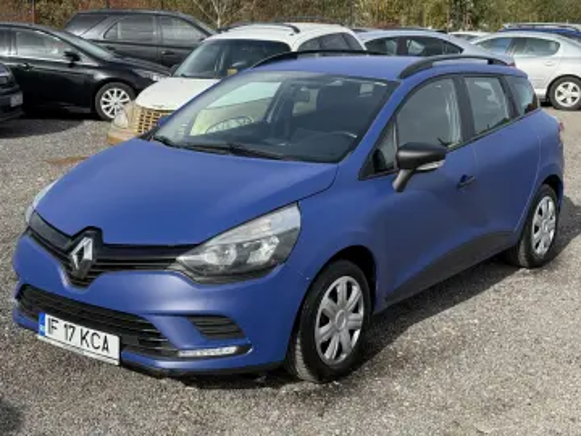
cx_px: 290
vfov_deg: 30.3
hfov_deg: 39.7
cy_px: 218
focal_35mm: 48
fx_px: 806
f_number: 1.78
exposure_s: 1/3534
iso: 100
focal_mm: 6.76
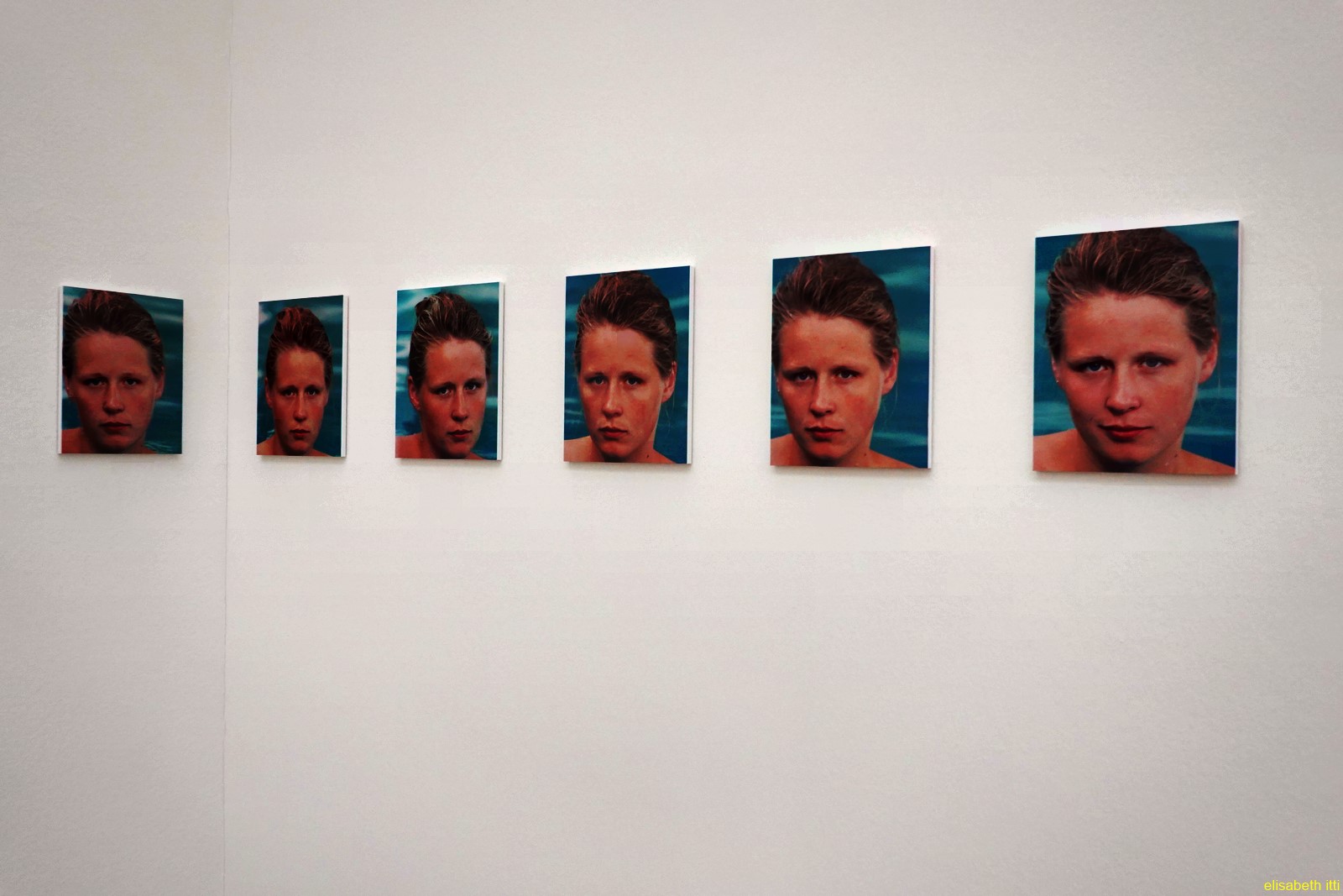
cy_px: 448
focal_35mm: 35
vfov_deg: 37.9
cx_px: 672
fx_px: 1306
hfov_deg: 54.4
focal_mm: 13.03
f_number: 3.5
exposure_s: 1/40
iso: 500
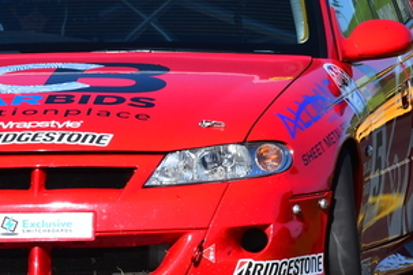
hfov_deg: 1.2
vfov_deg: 0.8
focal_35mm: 1663
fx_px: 19077
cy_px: 39
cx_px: 124
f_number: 13
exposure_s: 1/640
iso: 500
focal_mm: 420
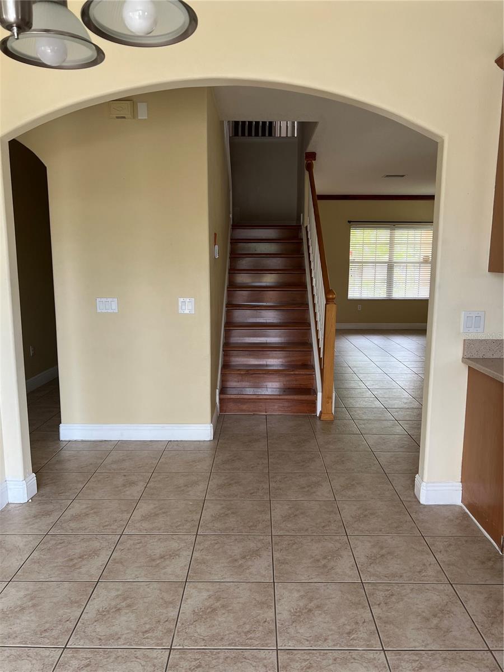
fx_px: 505
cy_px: 336
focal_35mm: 26
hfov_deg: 53.1
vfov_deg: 67.3
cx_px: 252
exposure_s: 1/121
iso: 50
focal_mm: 5.7
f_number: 1.5
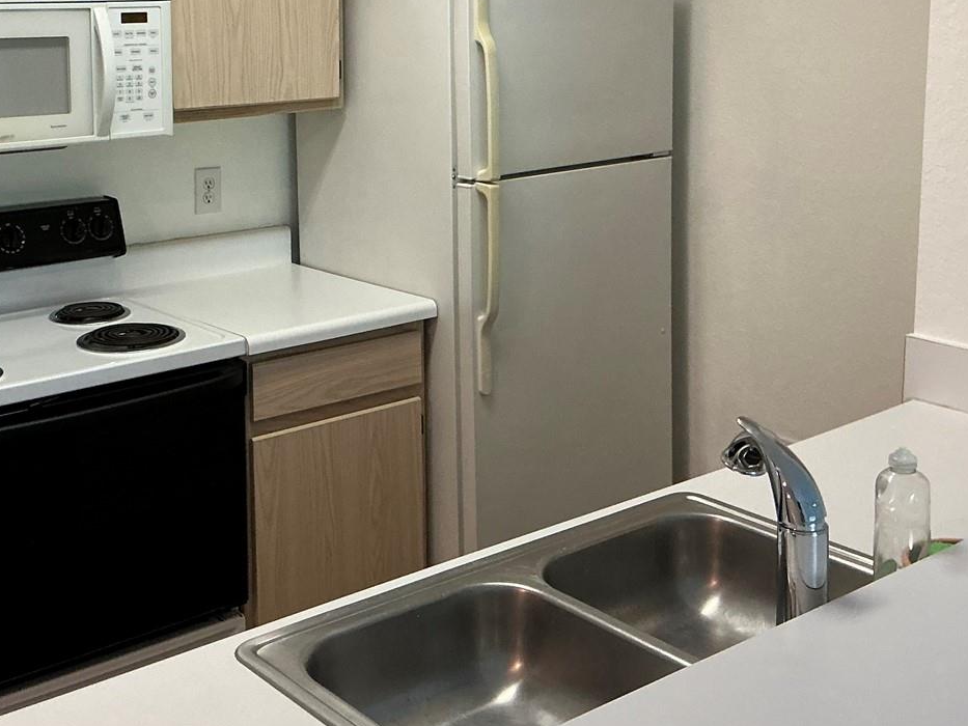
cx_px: 325
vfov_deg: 29.7
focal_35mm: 48
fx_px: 1342
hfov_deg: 39.2
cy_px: 165
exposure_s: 1/60
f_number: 1.8
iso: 160
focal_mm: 3
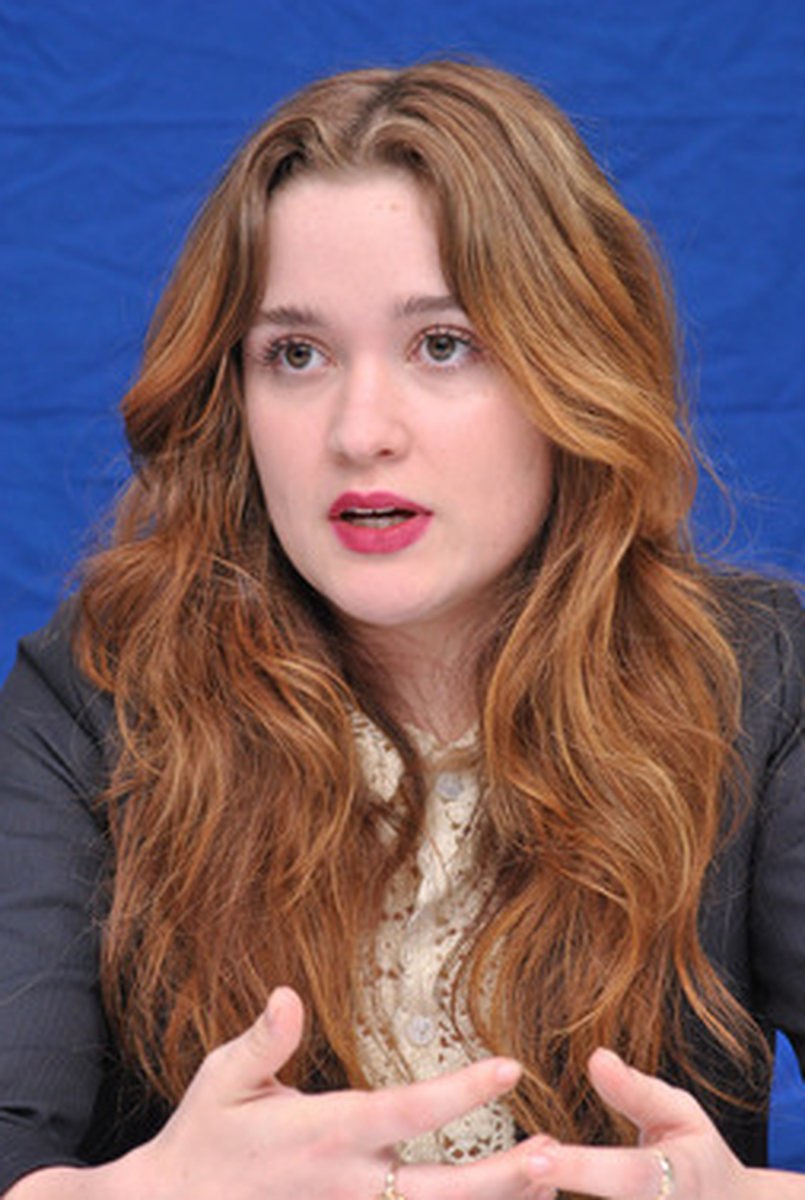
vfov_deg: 10.7
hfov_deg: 7.2
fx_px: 6377
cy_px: 627
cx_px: 414
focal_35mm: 191
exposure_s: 1/160
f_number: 9
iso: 400
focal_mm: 120
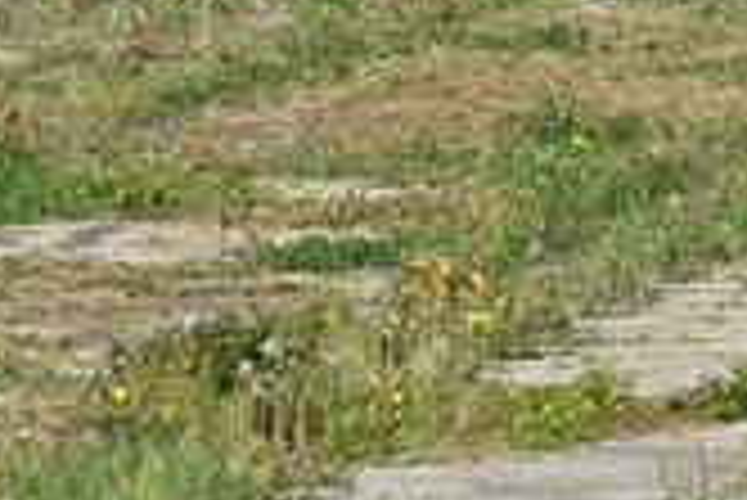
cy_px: -1216
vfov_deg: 1.3
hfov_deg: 1.9
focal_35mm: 1061
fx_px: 22034
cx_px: 2308
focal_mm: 98
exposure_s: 1/500
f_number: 8
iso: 160
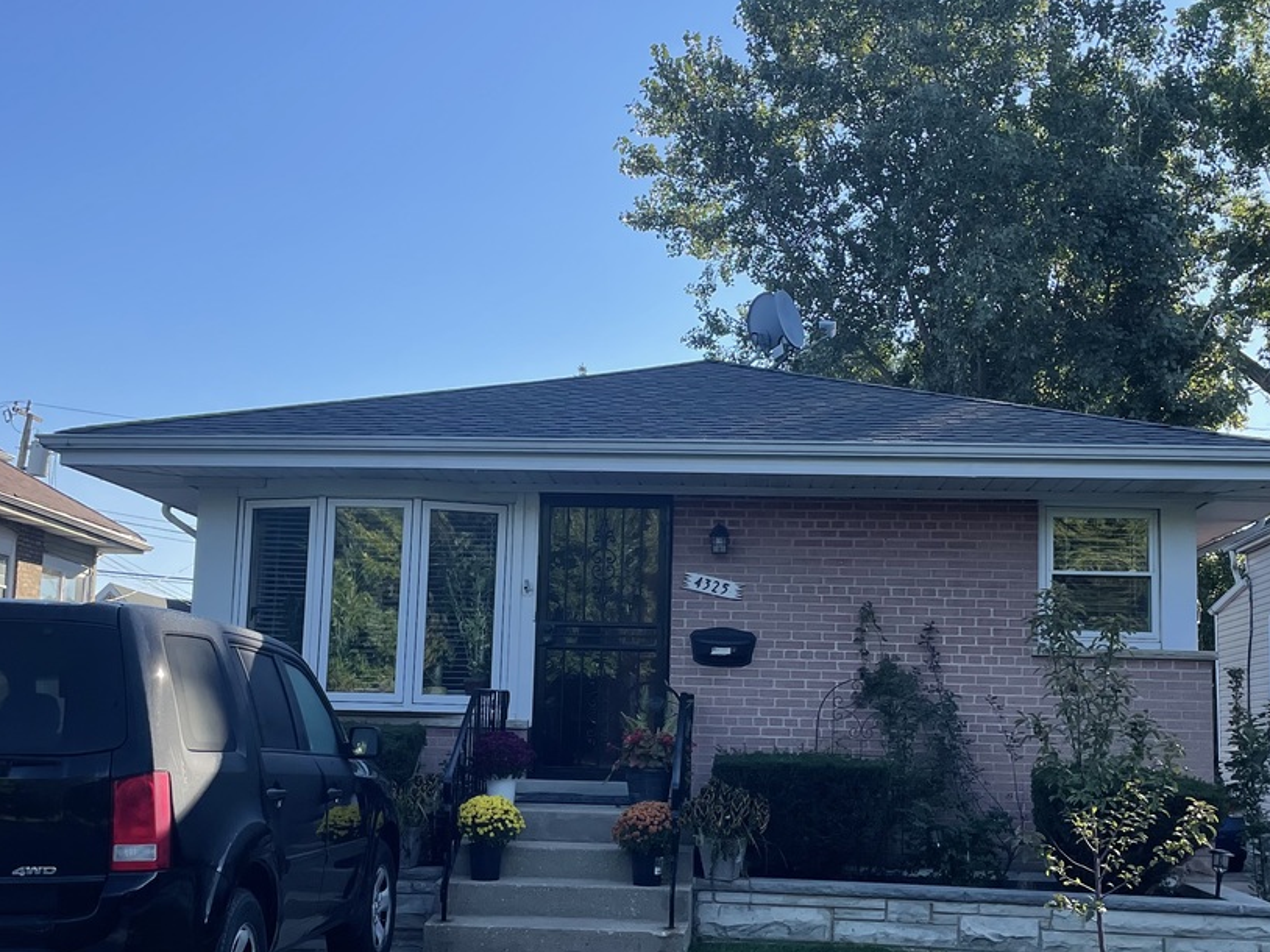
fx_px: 1687
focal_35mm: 46
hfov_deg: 41.2
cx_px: 660
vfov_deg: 31.4
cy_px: 556
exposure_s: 1/2020
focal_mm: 4.2
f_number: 1.6
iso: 32
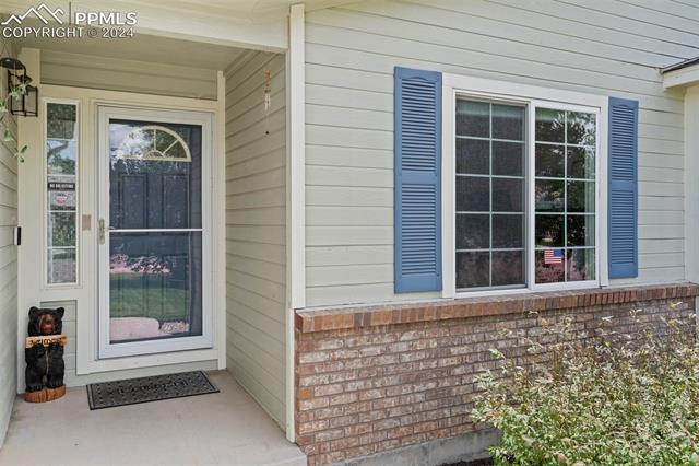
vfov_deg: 46.4
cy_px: 233
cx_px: 350
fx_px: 543
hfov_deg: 65.5
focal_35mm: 28
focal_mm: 28
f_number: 11
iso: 100
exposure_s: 1/30
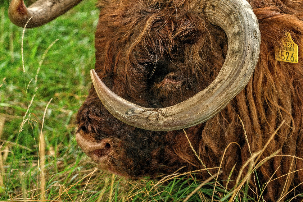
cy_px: 78
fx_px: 1212
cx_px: 160
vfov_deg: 9.5
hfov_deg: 14.3
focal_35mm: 144
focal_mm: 105
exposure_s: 1/80
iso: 320
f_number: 4
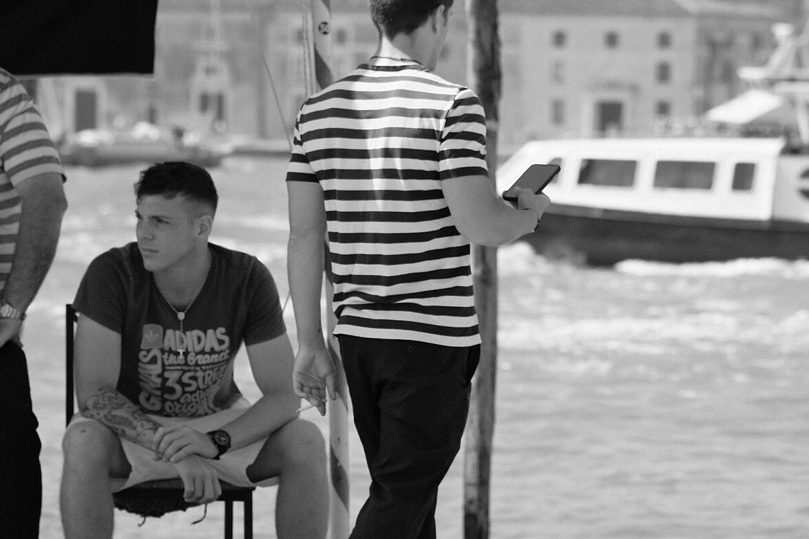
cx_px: 401
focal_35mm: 260
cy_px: 331
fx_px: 5842
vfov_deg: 5.3
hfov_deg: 7.9
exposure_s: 1/2500
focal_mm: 85
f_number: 3.2
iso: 500
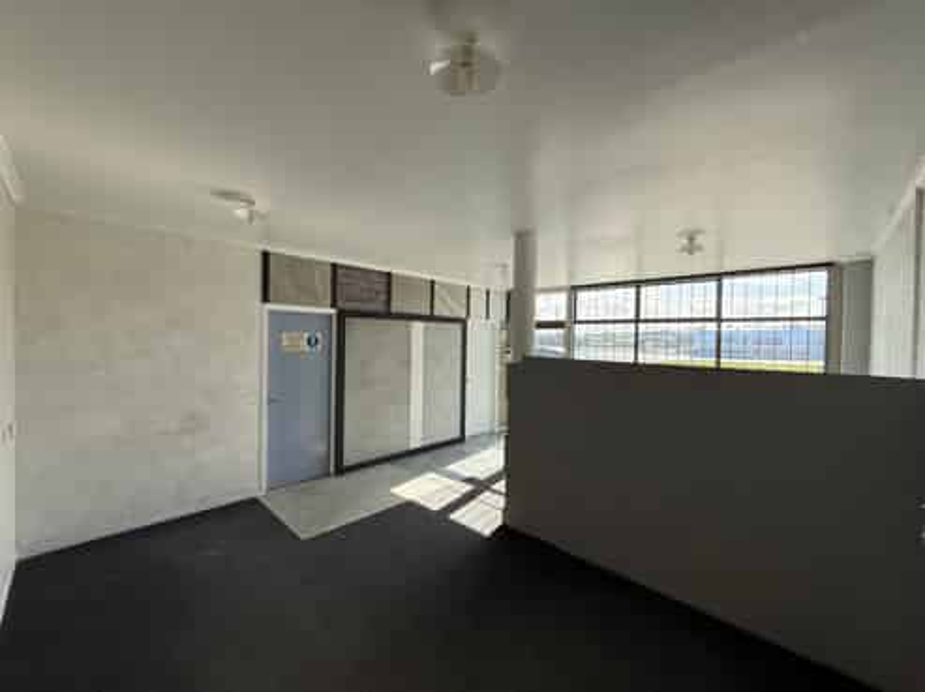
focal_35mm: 14
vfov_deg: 85.6
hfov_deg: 102.1
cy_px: 346
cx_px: 462
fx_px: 374
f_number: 2.2
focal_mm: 2.22
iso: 64
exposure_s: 1/709
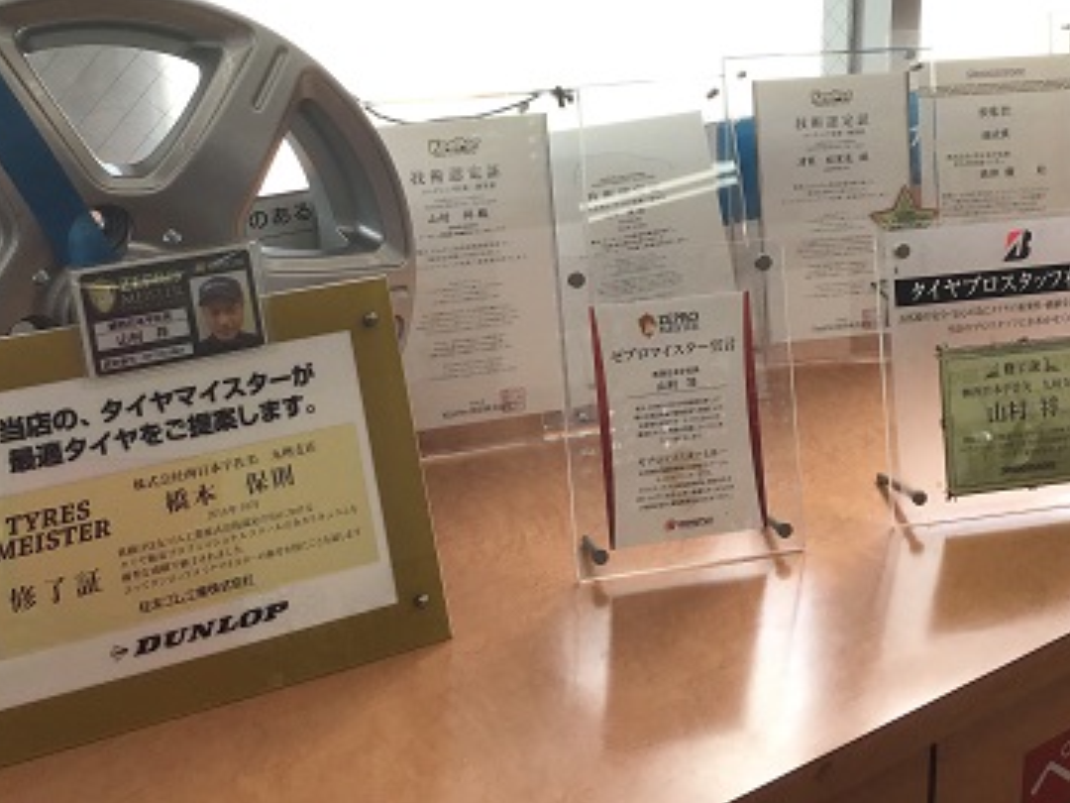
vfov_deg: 33.3
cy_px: 269
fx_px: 1329
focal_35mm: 43
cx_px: 654
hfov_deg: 43.6
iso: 25
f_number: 2.4
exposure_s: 1/224
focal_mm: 3.3
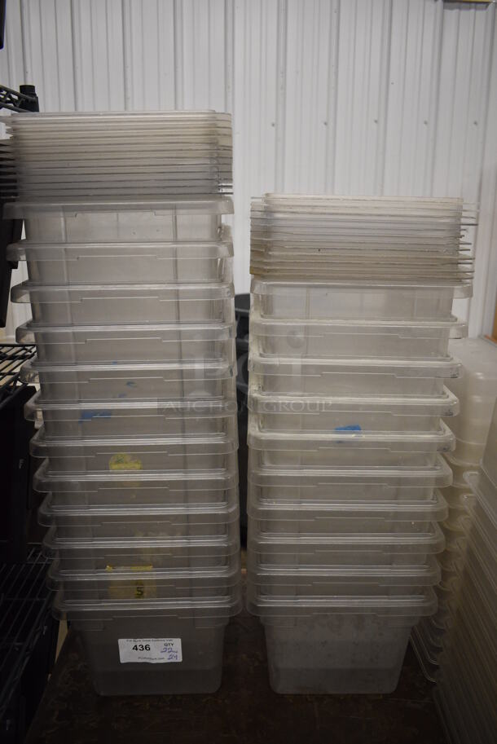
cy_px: 372
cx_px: 248
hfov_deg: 43.7
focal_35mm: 30
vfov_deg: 61.9
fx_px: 620
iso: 1100
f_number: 3.5
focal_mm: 20
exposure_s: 1/125
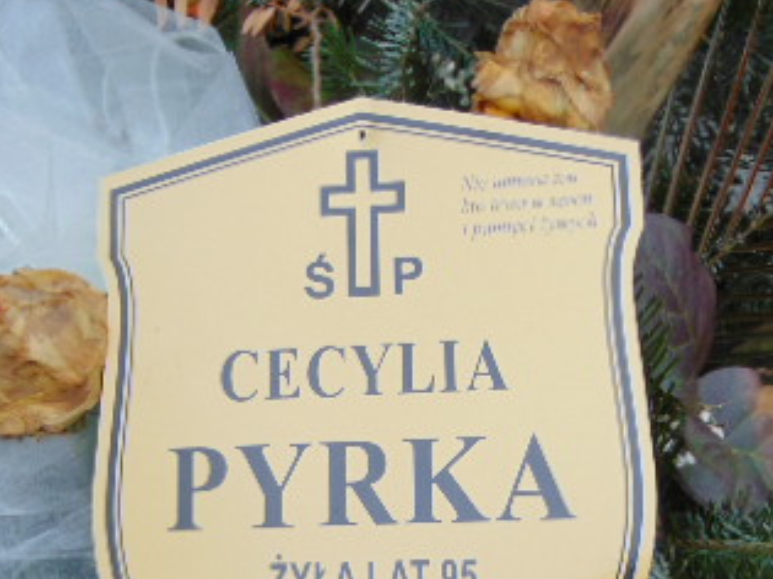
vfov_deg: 23.9
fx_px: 1362
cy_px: 385
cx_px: 380
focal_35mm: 61
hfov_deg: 31.7
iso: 80
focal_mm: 5.4
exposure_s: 1/400
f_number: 3.1
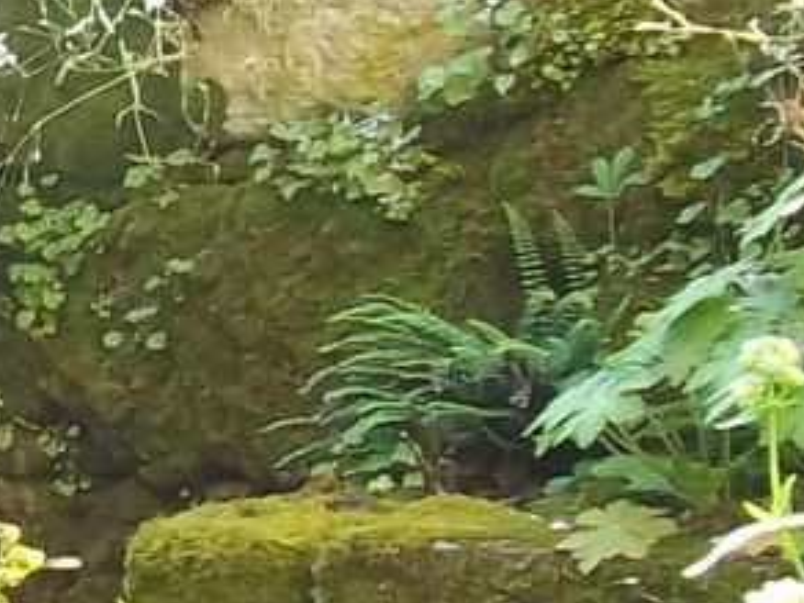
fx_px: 4576
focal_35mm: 197
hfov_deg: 8.8
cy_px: 452
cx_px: -1297
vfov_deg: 7.5
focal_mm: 6.5
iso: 80
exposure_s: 1/40
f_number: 3.1
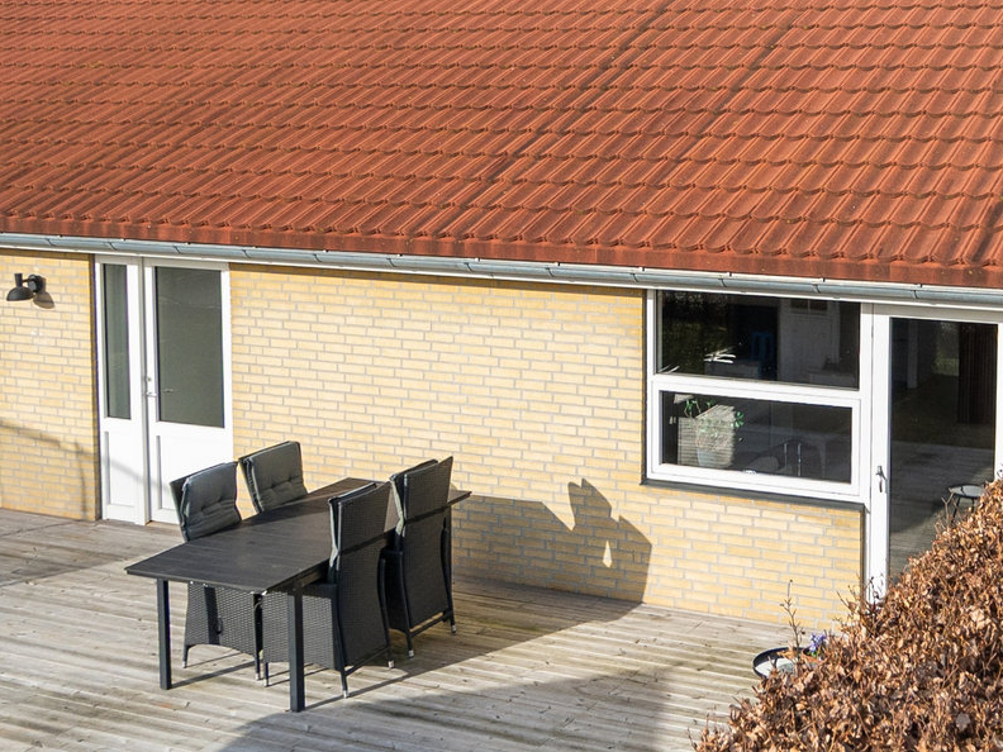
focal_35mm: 51
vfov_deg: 28.6
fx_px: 1478
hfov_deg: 36.9
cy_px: 365
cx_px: 713
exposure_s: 1/4000
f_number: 4
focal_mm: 14
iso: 640
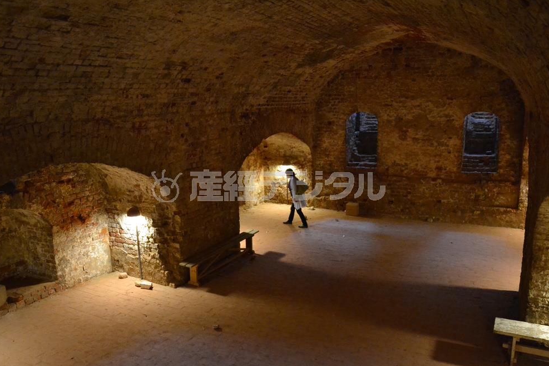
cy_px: 186
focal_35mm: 28
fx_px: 427
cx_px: 269
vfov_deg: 46.4
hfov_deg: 65.4
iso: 3200
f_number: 3.5
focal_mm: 18
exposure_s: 1/25
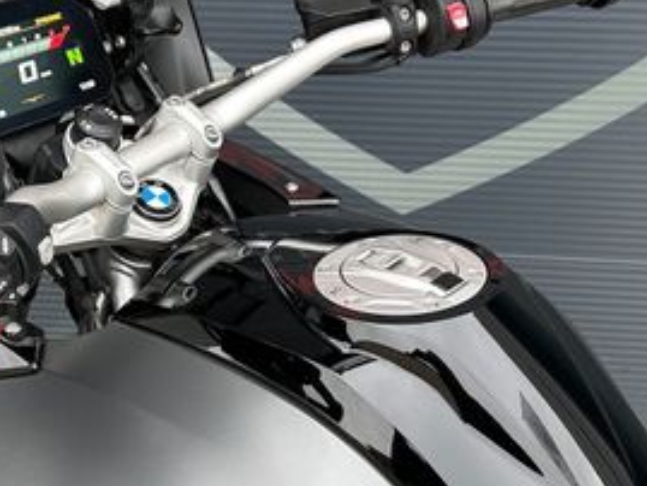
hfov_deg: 33.4
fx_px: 1066
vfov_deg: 25.5
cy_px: 140
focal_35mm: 57
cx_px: 207
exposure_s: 1/121
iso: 160
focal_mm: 6.86
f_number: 1.78
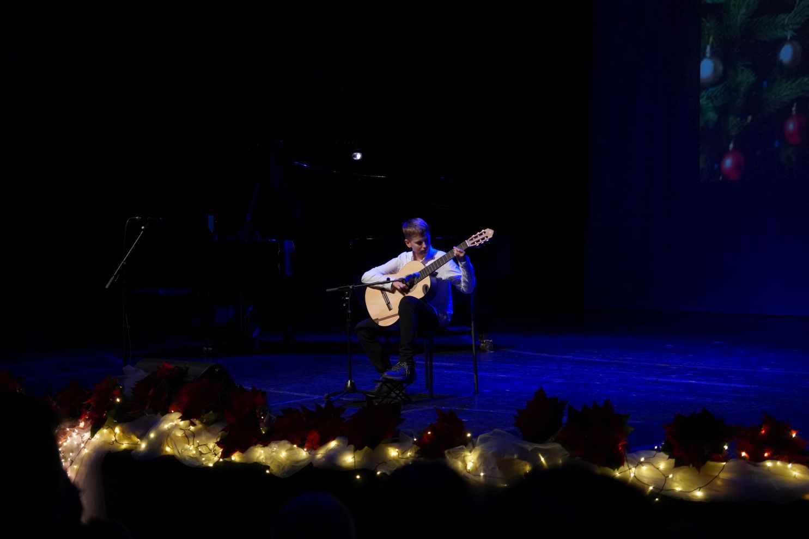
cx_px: 404
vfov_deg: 18.2
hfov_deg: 27.0
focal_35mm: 75
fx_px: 1685
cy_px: 270
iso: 1600
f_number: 3.2
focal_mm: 50
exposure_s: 1/125
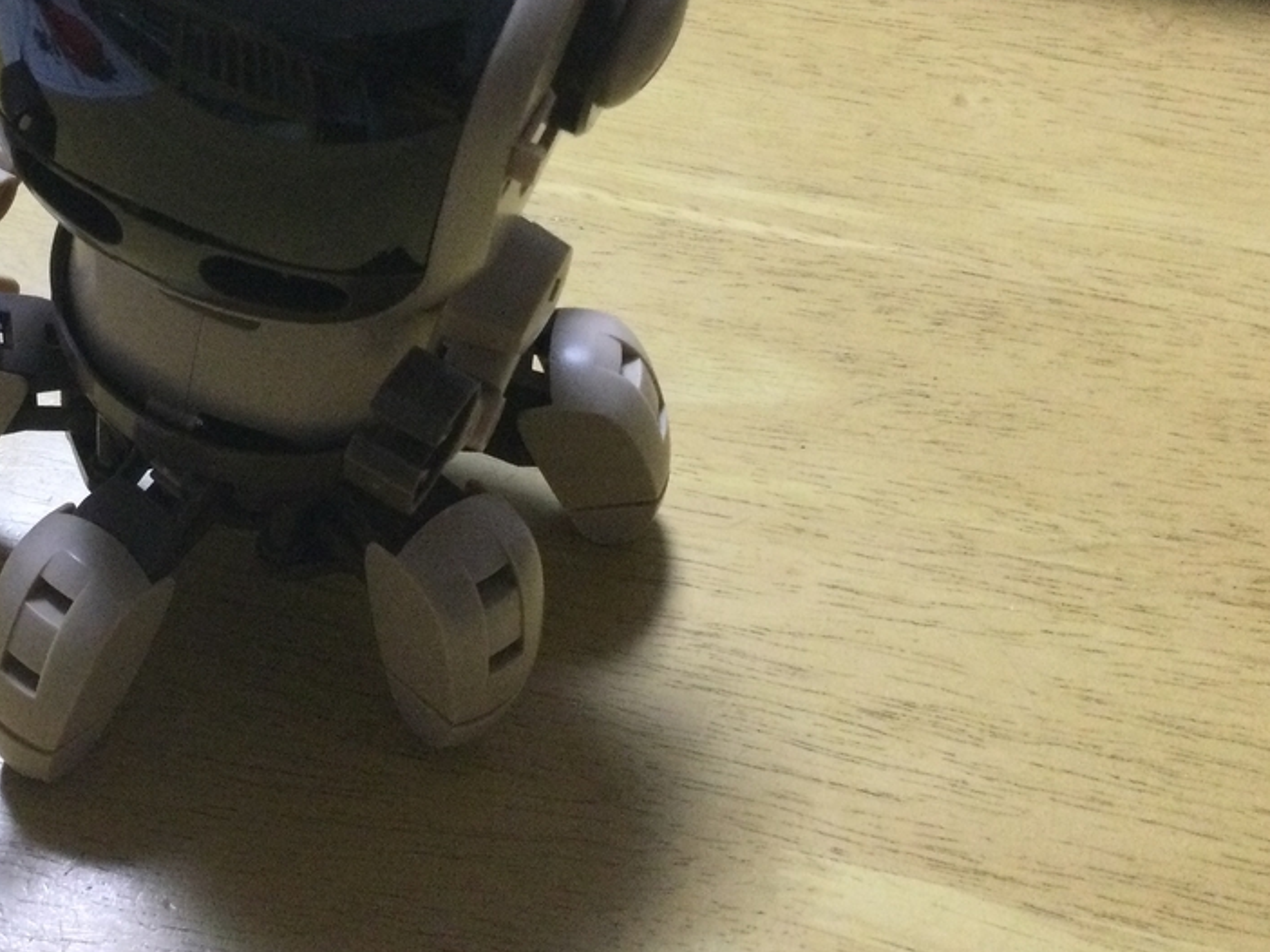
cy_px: 288
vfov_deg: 27.3
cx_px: 259
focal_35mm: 53
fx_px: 1944
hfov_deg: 35.1
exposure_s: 1/30
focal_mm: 3.3
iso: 250
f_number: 2.4
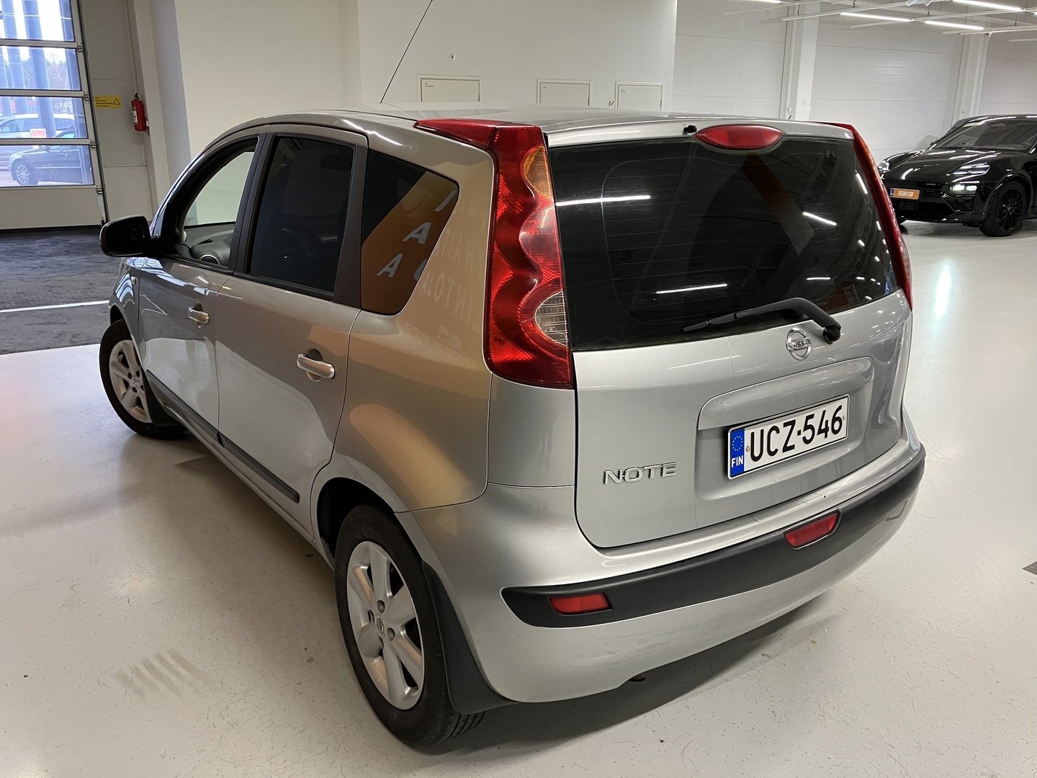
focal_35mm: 28
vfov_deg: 49.7
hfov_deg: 63.4
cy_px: 389
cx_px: 518
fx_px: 839
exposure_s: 1/50
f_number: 1.8
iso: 100
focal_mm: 3.99
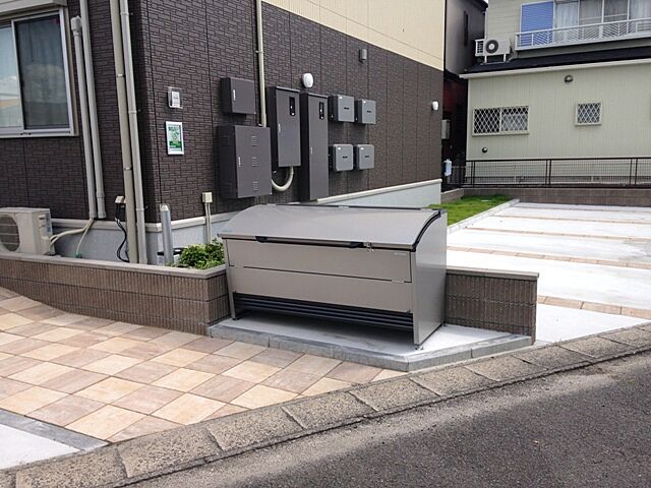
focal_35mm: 33
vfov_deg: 42.9
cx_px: 326
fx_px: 621
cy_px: 244
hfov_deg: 55.4
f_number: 2.4
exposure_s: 1/889
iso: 50
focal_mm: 4.12
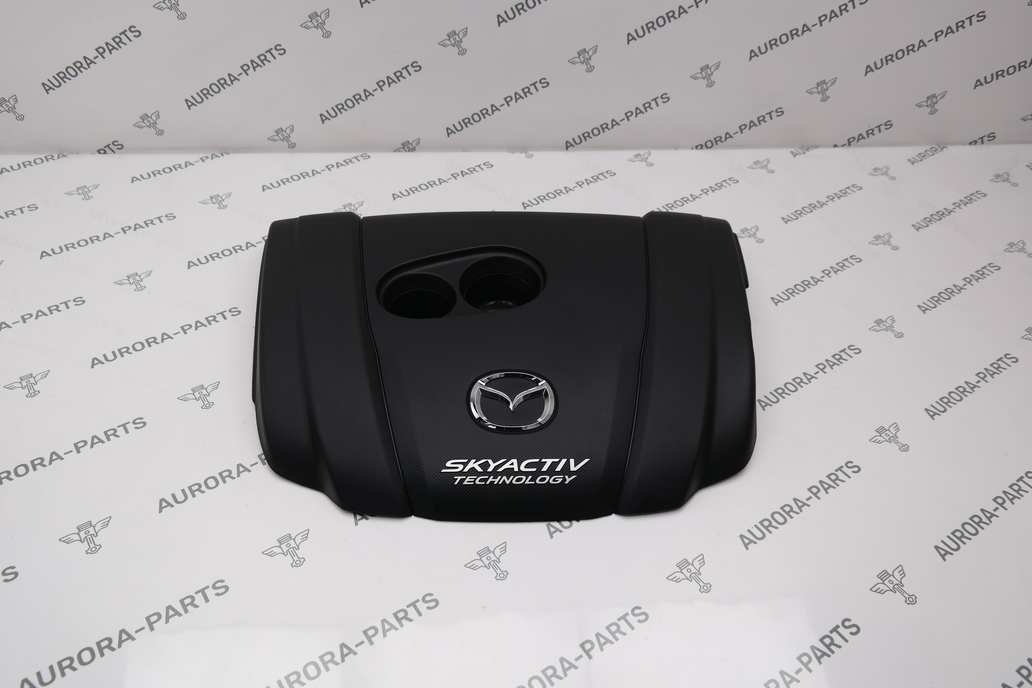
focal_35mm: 27
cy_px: 344
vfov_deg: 47.9
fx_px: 774
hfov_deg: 67.4
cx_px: 516
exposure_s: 1/125
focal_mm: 18
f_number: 4.5
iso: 100
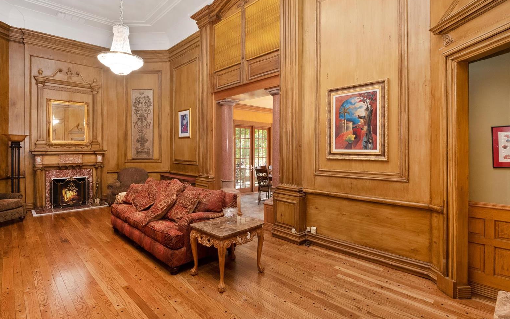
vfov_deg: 62.2
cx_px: 247
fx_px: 264
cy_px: 151
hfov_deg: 88.0
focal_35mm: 19
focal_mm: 9
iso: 640
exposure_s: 1/1.25
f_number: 8
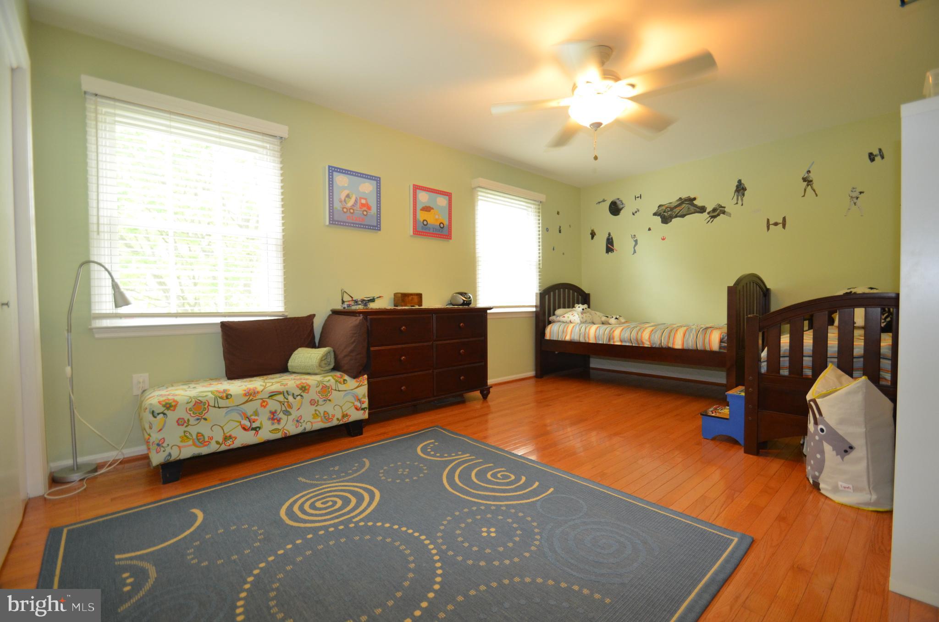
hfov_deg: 100.5
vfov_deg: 77.1
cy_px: 311
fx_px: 390
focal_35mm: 15
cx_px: 470
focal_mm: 10
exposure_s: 1/60
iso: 800
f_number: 4
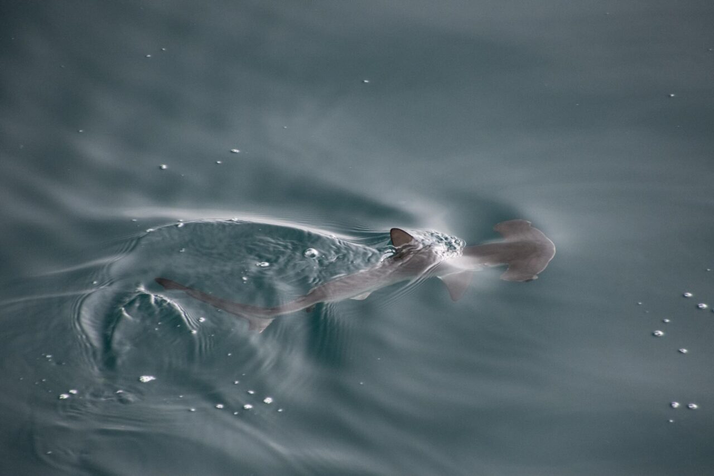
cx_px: 357
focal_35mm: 375
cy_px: 238
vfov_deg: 3.7
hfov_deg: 5.5
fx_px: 7436
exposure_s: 1/250
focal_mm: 250
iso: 2800
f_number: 6.3
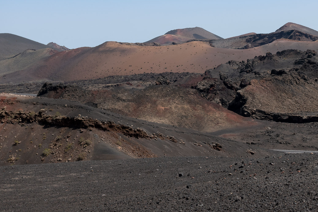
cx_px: 194
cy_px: 66
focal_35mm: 73
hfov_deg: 27.6
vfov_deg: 18.6
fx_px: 645
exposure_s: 1/1250
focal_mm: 18.7
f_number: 4
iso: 125
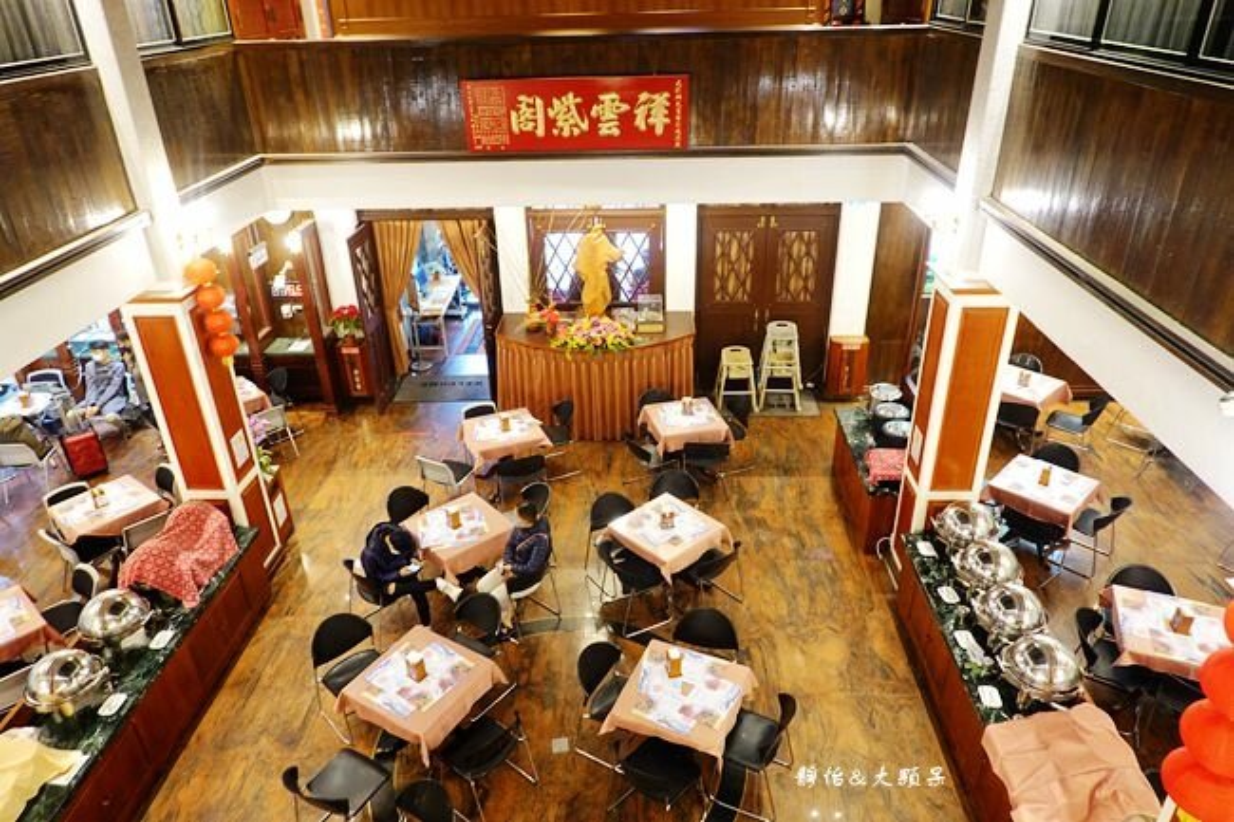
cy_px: 411
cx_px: 617
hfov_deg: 73.8
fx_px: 822
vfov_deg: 53.1
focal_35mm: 24
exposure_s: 1/10
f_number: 2.8
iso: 800
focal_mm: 9
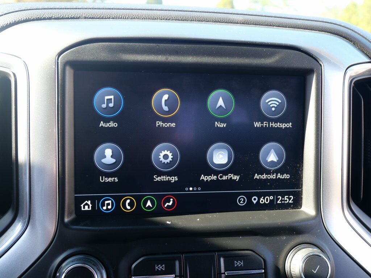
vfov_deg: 37.7
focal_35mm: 38
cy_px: 139
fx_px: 407
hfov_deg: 49.0
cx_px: 186
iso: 320
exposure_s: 1/60
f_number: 4.3
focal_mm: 19
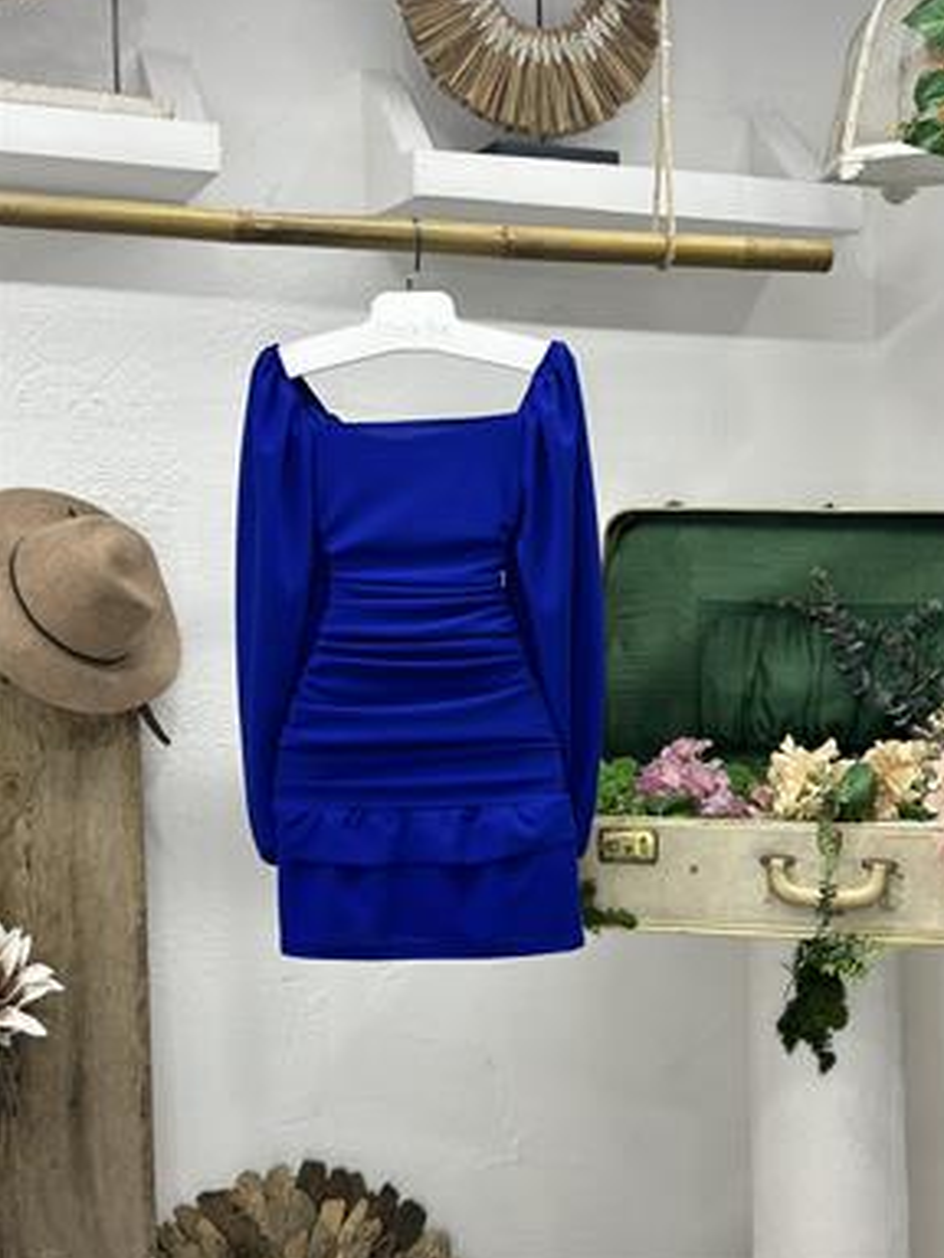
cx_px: 485
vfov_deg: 38.2
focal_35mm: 50
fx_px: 1818
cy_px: 619
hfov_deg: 29.1
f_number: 1.78
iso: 100
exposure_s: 1/100
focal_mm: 6.86
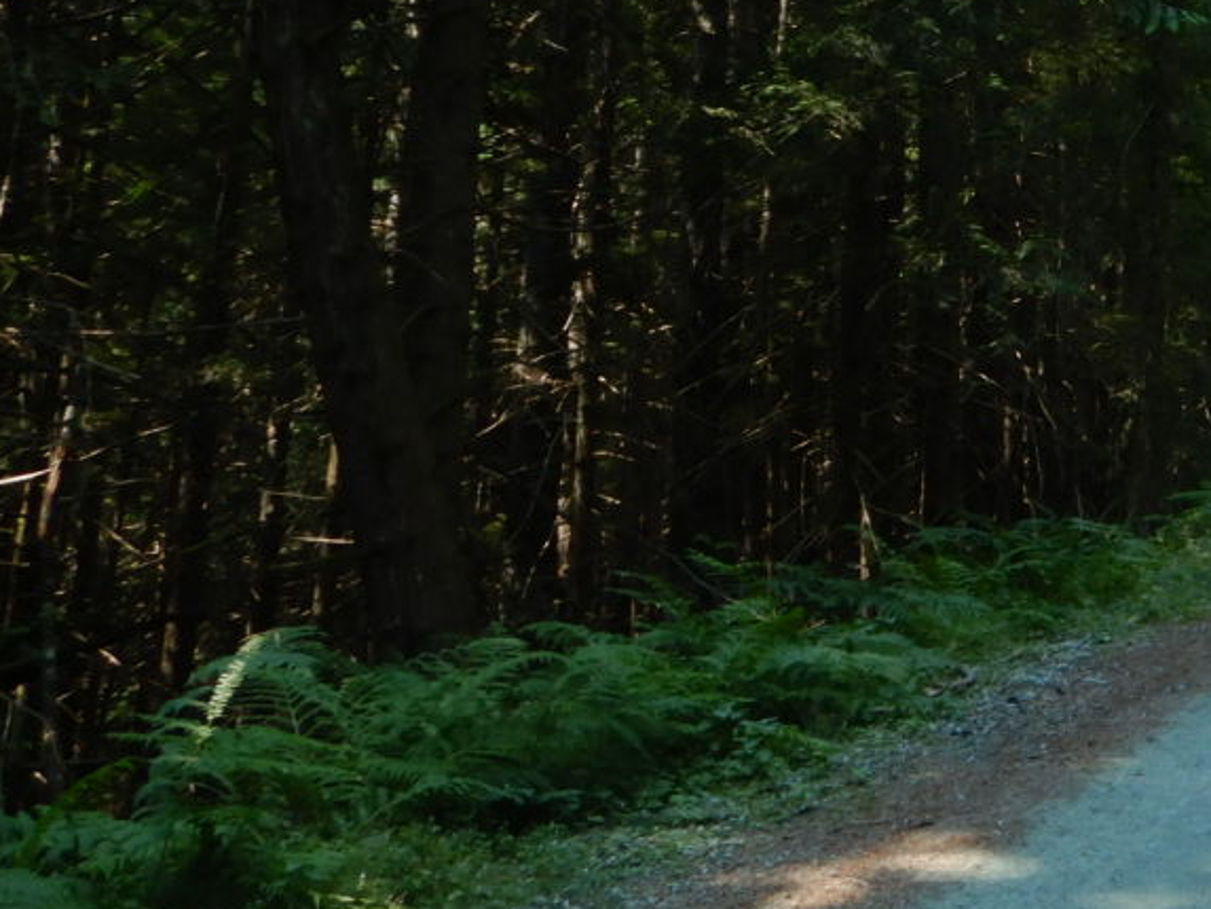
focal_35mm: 67
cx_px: 1213
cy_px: 40
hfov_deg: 27.3
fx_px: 2344
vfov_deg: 21.3
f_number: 2.8
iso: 125
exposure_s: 1/250
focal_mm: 4.3
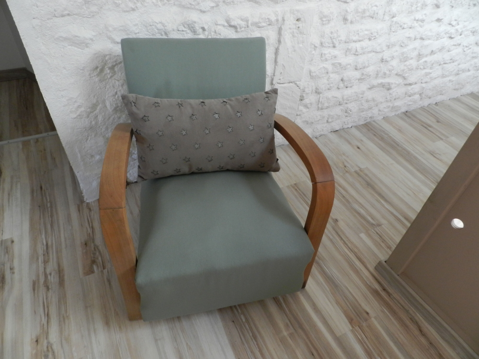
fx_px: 318
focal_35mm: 23
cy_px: 180
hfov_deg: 73.9
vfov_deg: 58.9
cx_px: 240
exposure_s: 1/30
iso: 360
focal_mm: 4
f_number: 4
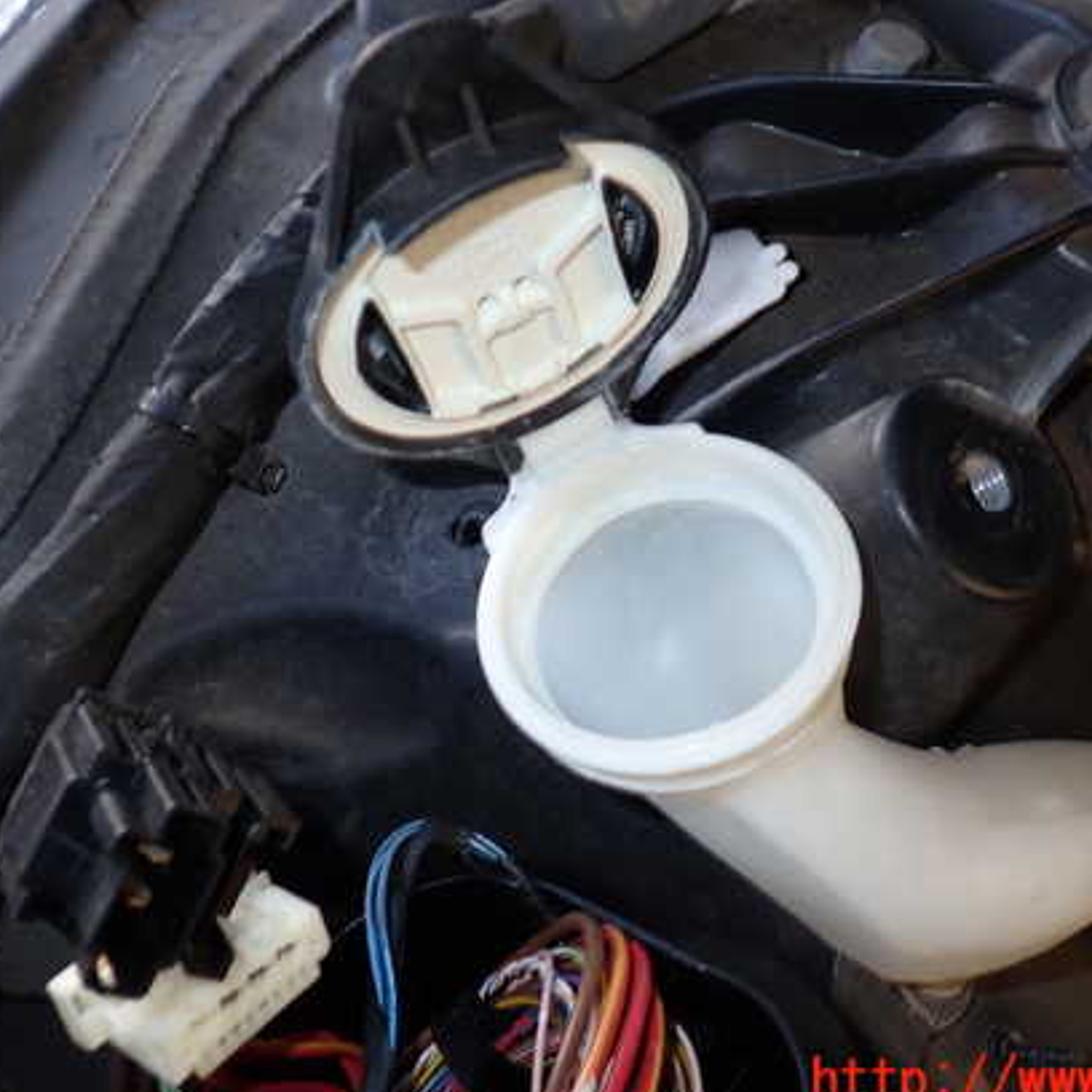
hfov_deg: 42.8
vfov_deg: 42.8
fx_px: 1392
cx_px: 613
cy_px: 514
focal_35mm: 39
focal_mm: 5.4
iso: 125
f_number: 6.3
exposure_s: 1/30
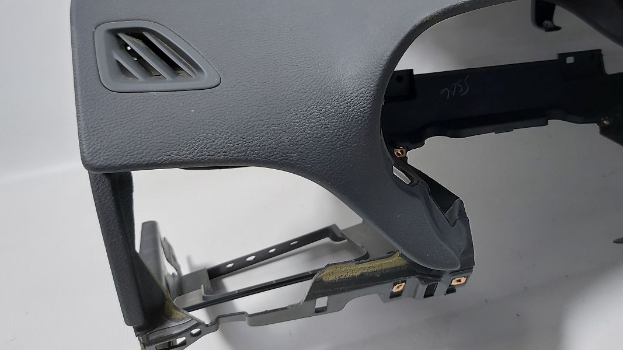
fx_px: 562
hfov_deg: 57.6
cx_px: 369
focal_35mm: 34
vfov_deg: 34.0
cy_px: 90
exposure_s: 1/50
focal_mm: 5.23
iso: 100
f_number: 1.8
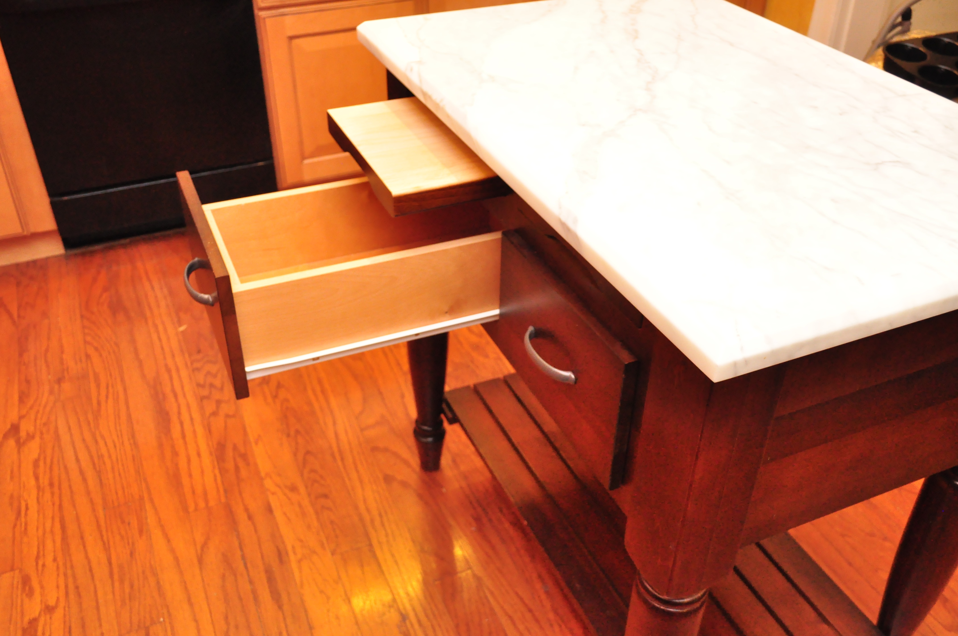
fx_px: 877
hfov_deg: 57.3
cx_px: 479
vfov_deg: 39.9
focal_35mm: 33
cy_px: 318
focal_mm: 22
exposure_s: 1/125
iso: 2000
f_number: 5
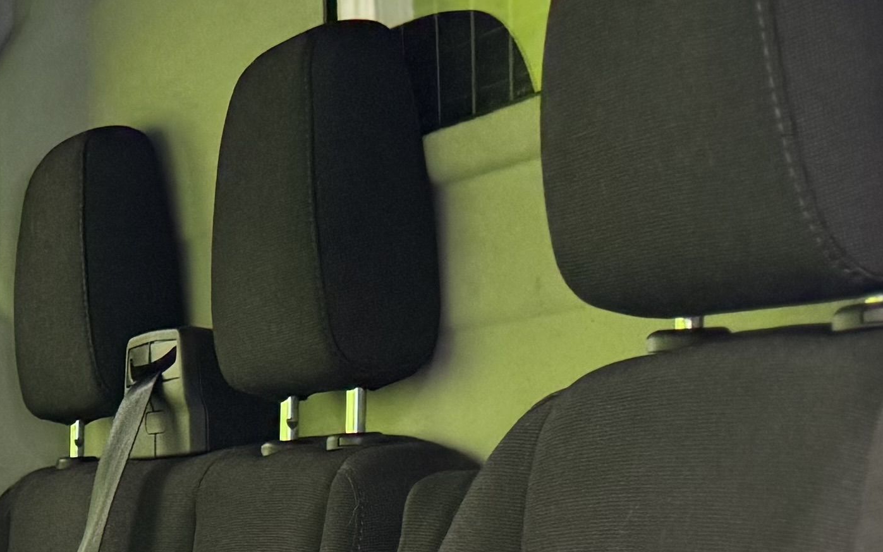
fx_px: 2503
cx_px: -668
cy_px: 929
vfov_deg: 11.8
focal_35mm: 104
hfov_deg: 16.8
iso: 160
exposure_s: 1/100
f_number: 1.78
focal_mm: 6.76
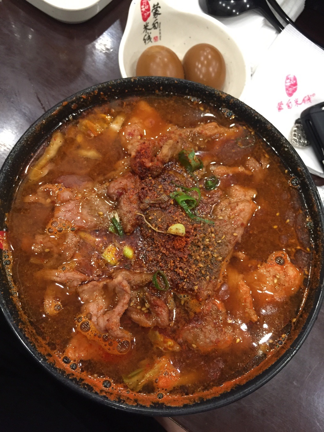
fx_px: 362
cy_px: 216
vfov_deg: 61.7
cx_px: 162
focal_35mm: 29
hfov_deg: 48.2
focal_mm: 4.15
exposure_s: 1/33
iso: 200
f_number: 2.2
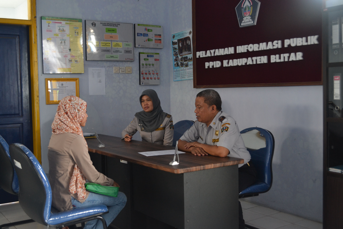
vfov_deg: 31.9
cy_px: 114
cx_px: 172
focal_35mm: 42
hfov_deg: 46.4
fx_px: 400
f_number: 4.5
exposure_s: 1/15
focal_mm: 28
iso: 800
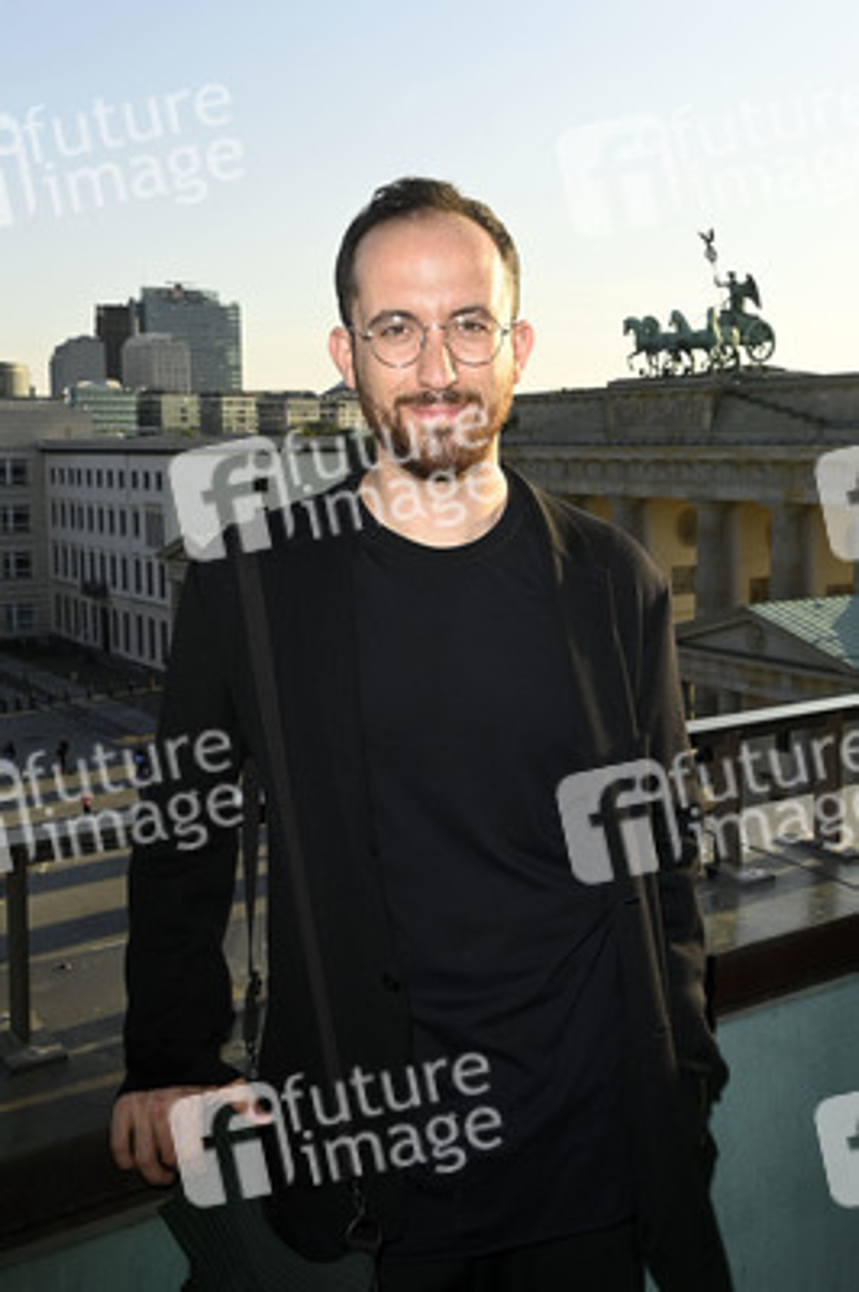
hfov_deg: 36.8
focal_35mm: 36
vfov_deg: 53.2
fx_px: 1291
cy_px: 646
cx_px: 430
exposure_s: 1/200
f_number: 13
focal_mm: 36
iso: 400
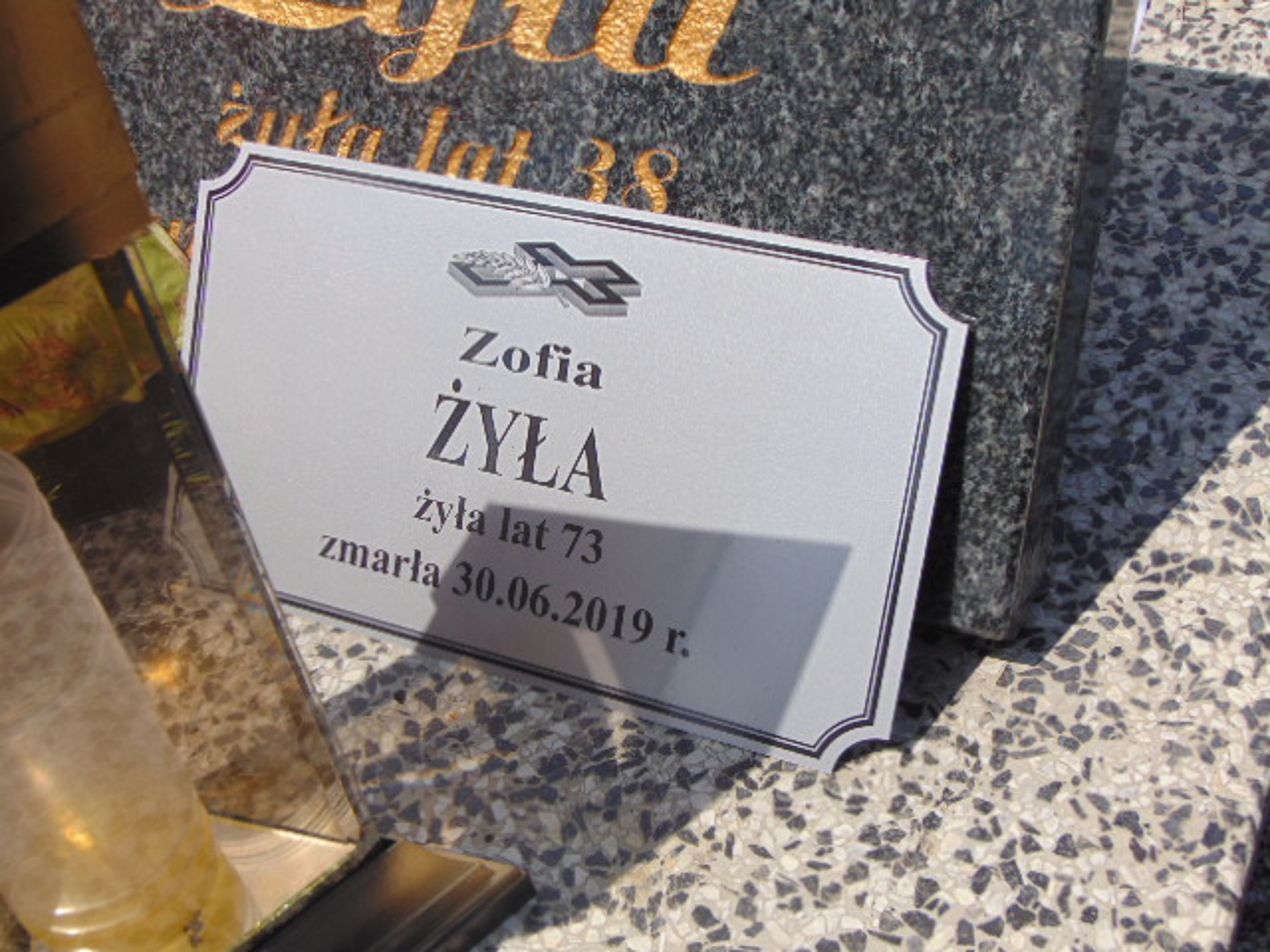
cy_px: 476
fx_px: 1834
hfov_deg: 38.2
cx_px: 635
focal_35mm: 50
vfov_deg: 29.1
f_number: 9
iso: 80
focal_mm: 9
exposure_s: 1/320
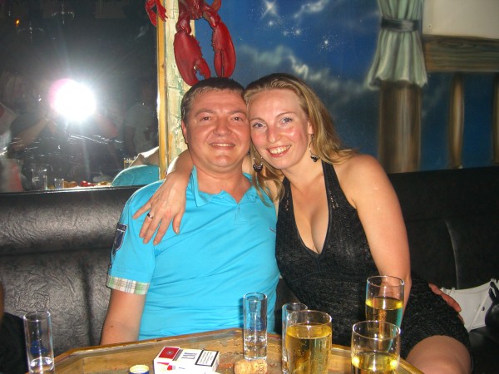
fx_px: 548
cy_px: 187
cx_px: 250
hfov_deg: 49.0
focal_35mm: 38
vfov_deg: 37.7
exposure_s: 1/60
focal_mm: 7.9
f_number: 2.8
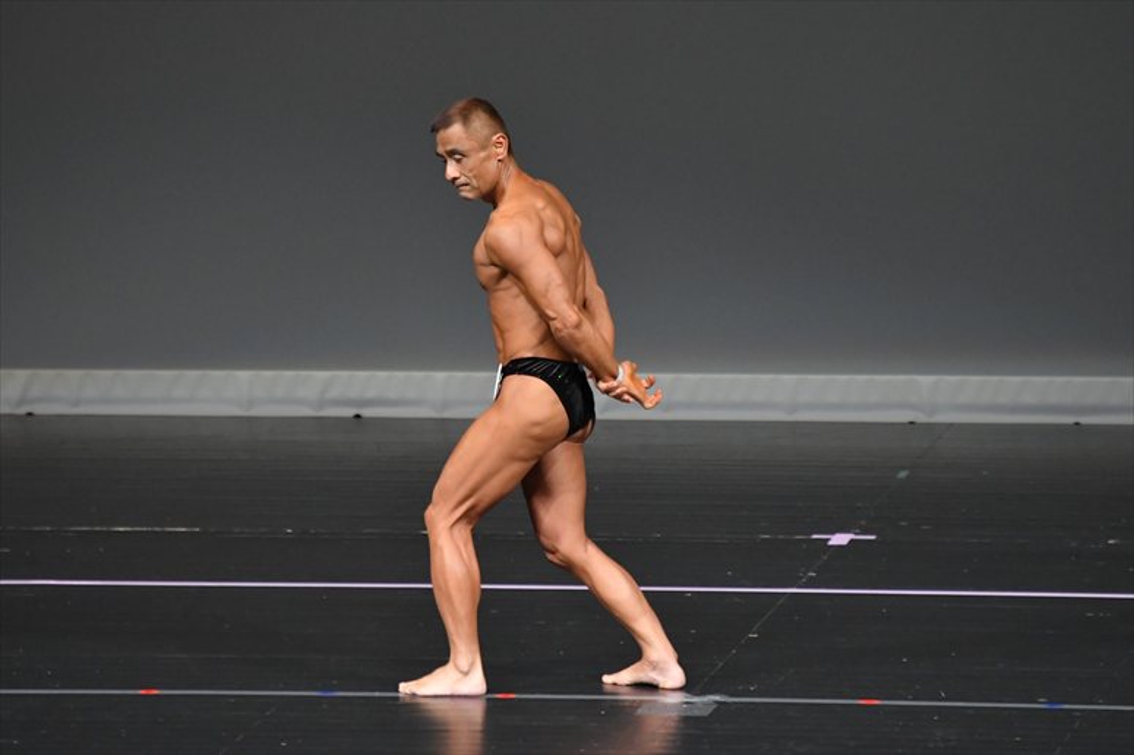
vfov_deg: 3.1
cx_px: 567
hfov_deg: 4.6
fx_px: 14168
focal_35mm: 450
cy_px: 378
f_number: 5.6
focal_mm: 300
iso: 4000
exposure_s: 1/400
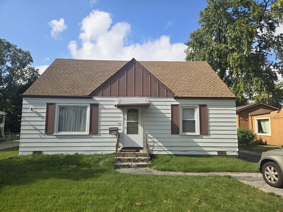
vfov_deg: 58.9
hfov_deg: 73.9
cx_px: 142
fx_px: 188
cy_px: 106
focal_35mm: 23
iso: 25
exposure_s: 1/1358
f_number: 1.8
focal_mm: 5.4
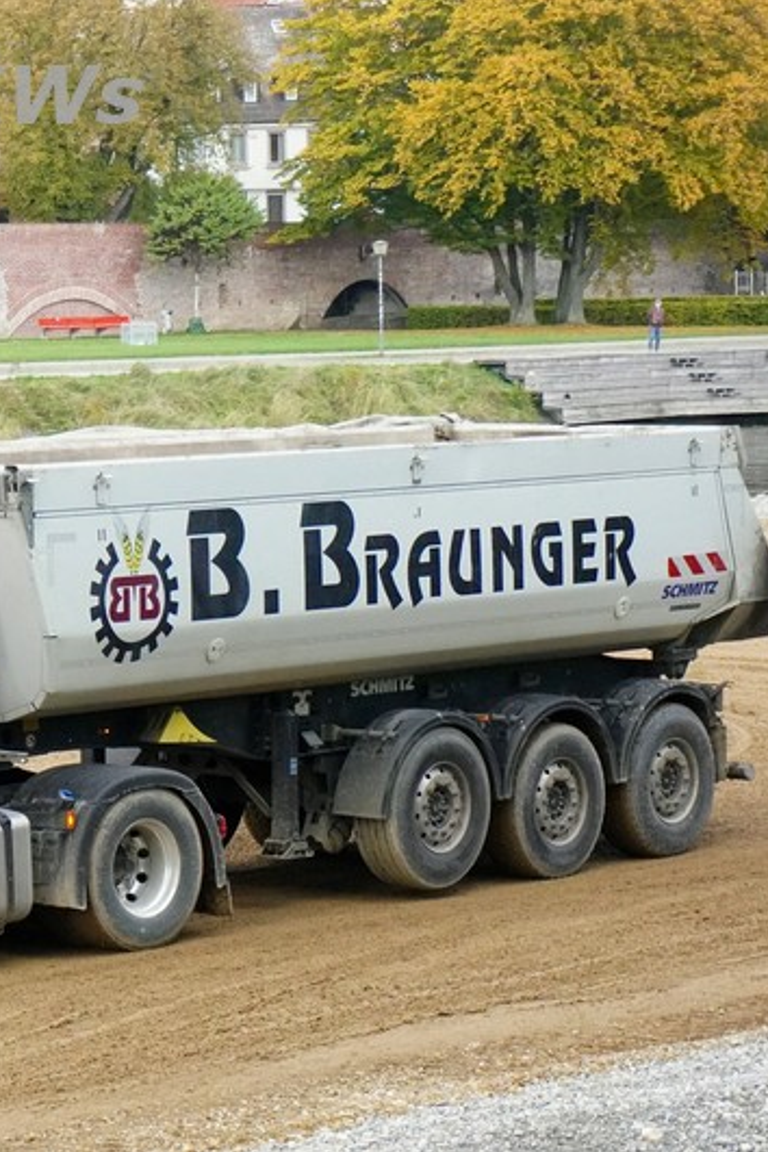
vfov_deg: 18.5
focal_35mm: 111
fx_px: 3544
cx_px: -43
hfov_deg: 12.2
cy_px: 576
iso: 4000
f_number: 5.6
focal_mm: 49
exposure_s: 1/3200
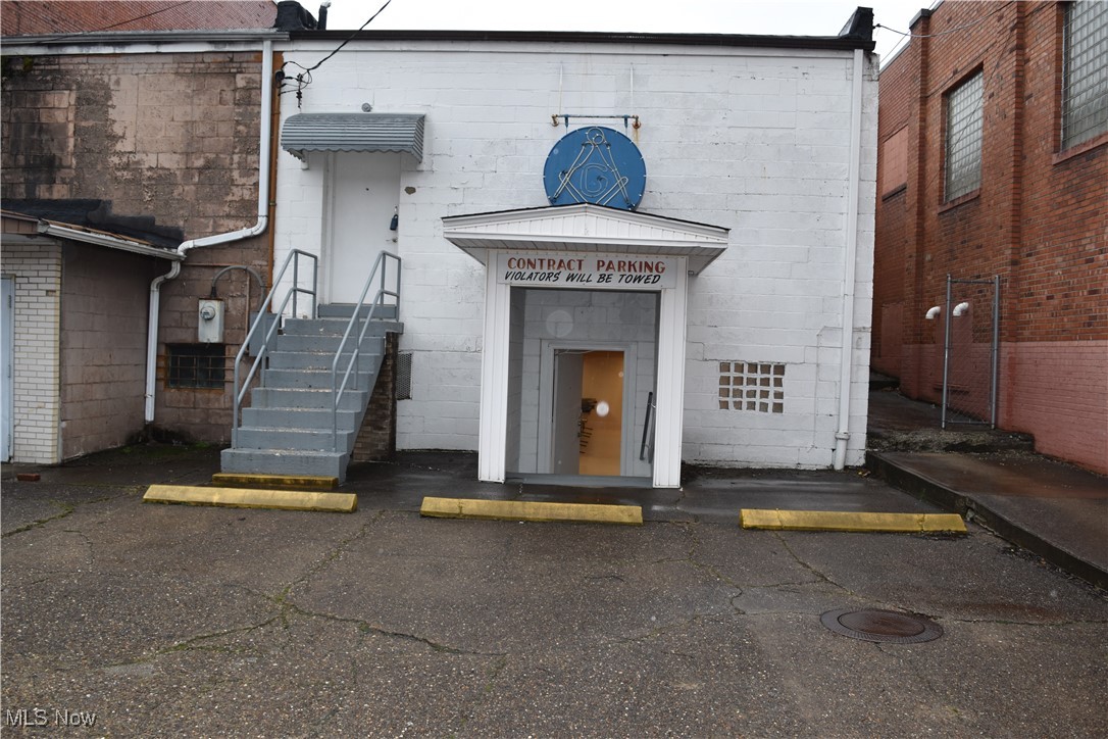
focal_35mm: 30
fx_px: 923
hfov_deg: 61.9
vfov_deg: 43.6
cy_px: 370
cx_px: 554
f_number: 5.6
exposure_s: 1/125
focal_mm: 20
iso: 320
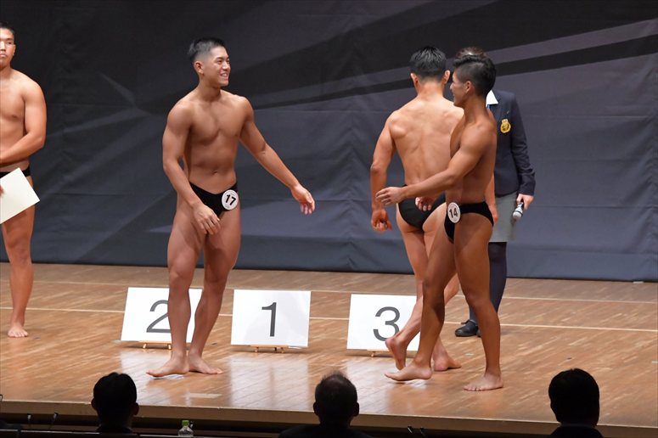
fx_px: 4385
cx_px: 329
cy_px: 219
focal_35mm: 240
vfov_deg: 5.7
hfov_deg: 8.6
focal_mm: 160
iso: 8000
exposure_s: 1/400
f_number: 5.6
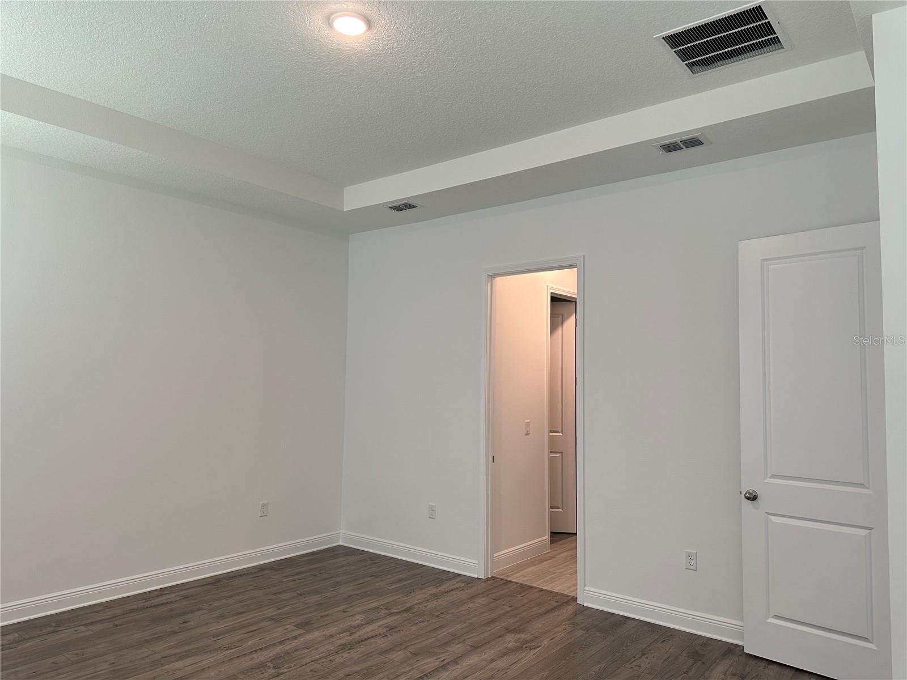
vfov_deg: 56.8
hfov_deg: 71.6
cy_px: 340
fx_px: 629
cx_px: 454
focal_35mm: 24
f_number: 1.78
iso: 160
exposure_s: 1/120
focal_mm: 6.86
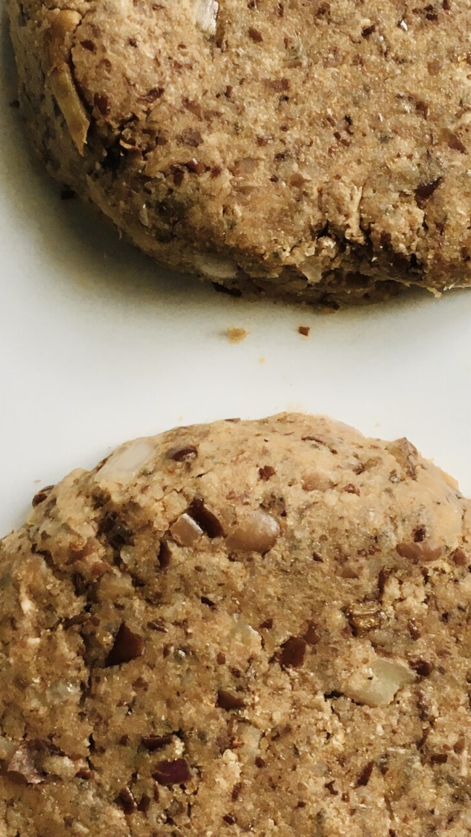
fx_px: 1399
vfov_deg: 33.3
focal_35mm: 63
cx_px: 300
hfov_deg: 19.1
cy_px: 379
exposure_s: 1/30
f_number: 2.2
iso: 32
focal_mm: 4.15
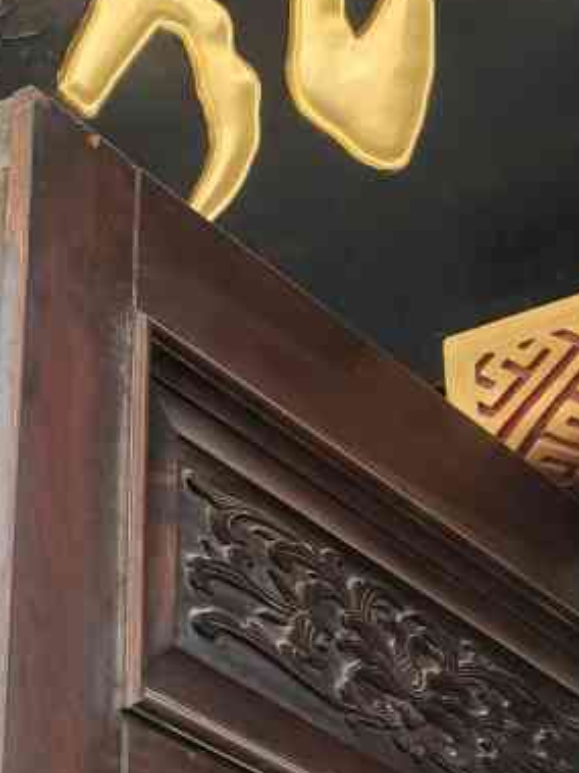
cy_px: 464
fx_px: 2142
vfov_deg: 20.4
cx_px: -51
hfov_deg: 15.0
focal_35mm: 96
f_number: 1.8
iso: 50
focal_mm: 5.58
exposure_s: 1/122
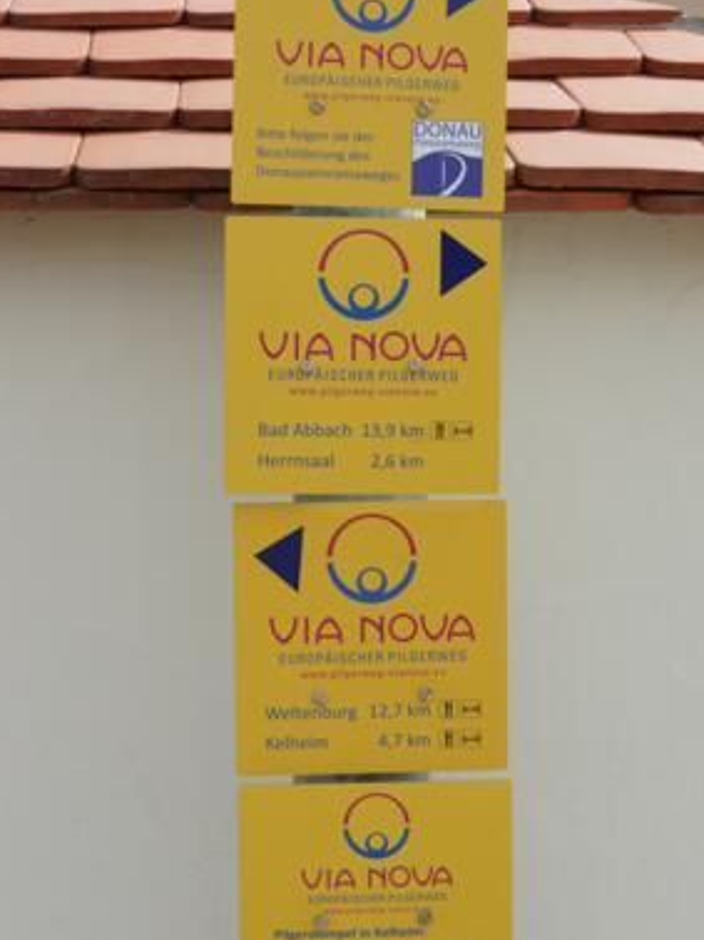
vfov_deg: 23.3
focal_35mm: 84
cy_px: 490
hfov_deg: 17.5
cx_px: 356
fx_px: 2280
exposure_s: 1/200
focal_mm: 50
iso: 100
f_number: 8
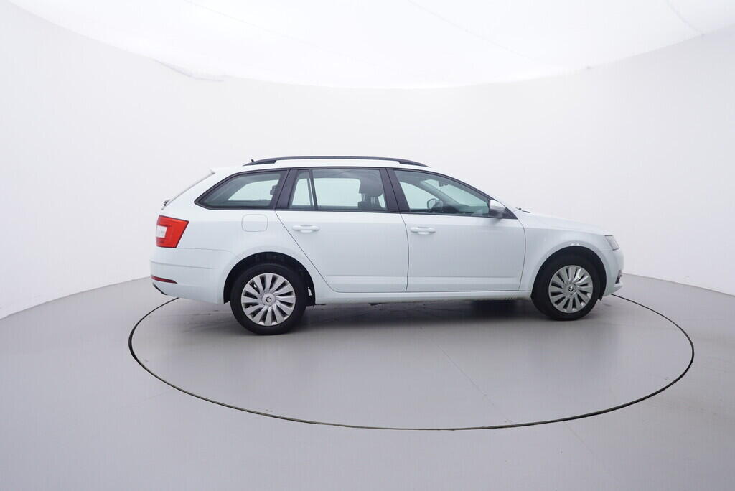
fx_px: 460
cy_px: 246
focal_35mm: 22
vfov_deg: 56.2
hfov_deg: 77.3
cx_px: 368
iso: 200
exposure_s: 1/80
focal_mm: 15
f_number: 5
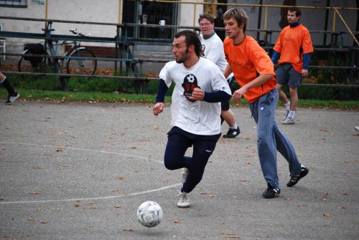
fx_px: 1738
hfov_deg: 11.8
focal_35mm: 174
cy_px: 120
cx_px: 180
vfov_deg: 7.9
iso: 280
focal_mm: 116
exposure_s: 1/500
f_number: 4.8
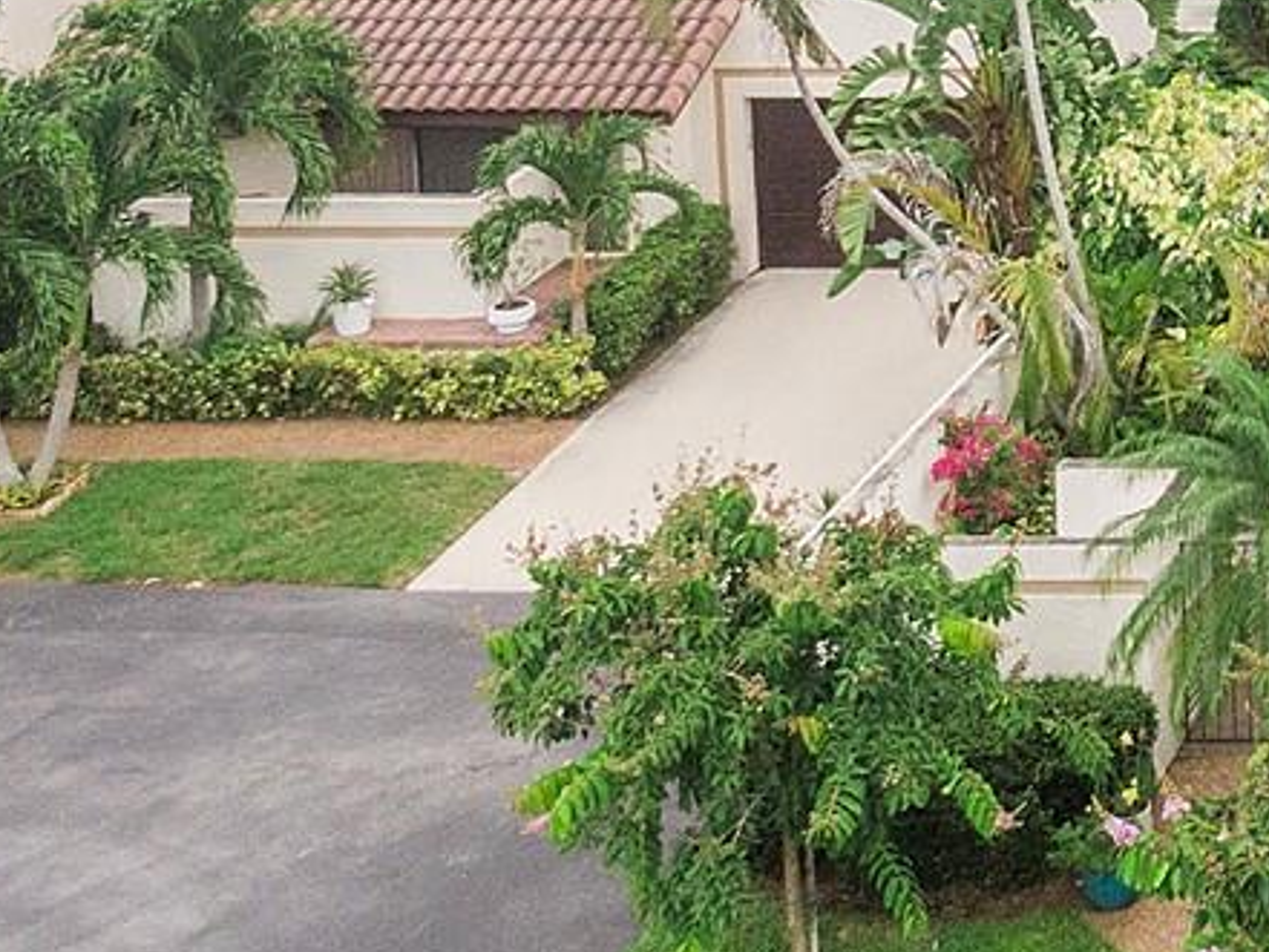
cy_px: -482
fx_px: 3190
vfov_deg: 15.6
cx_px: 2127
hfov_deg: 18.6
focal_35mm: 87
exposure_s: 1/1250
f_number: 2.8
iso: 100
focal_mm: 4.39
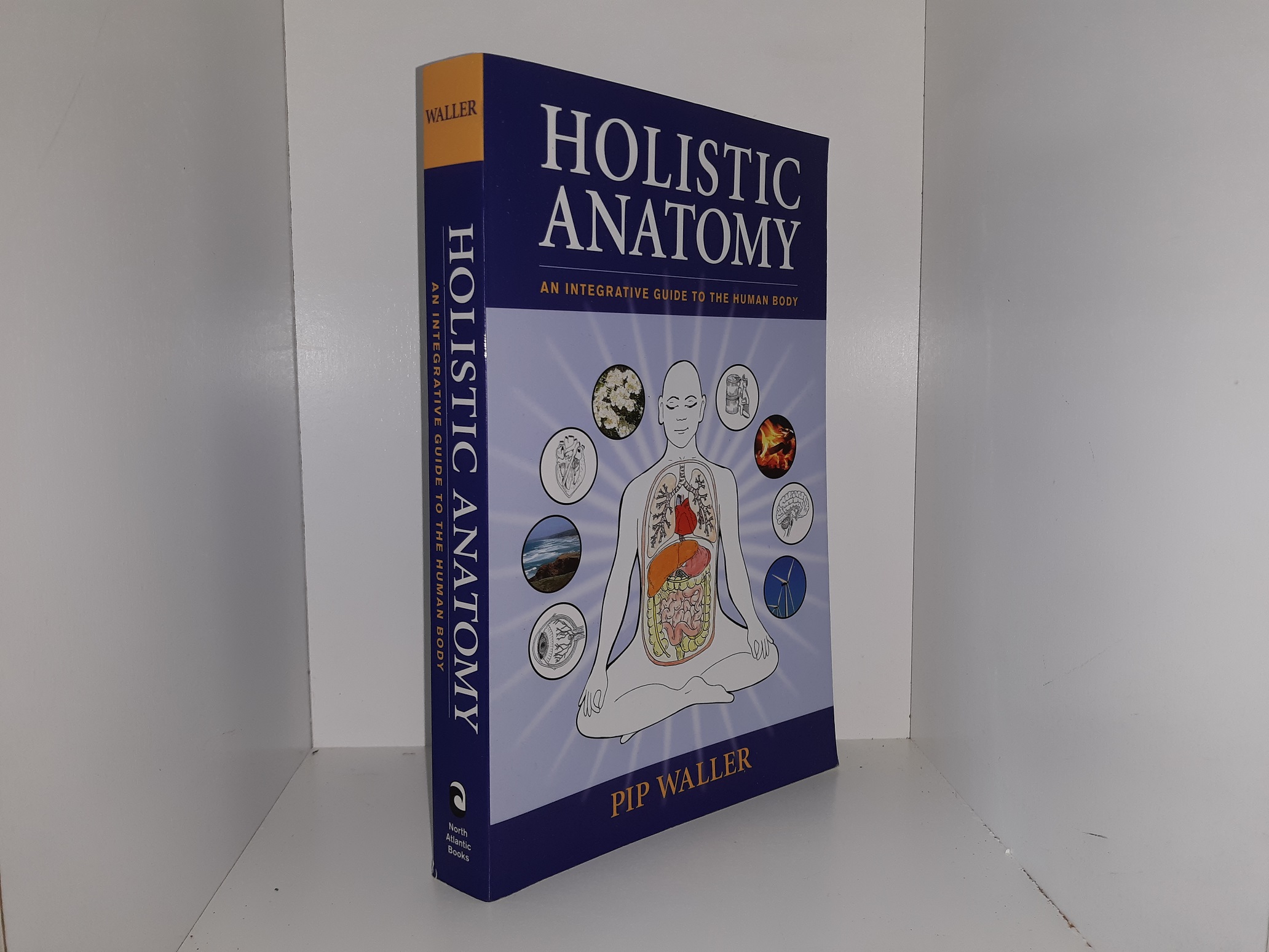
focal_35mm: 28
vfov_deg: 49.7
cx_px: 634
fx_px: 1026
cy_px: 476
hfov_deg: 63.4
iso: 40
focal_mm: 3.7
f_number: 1.7
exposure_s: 1/213
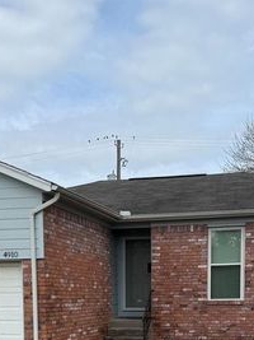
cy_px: 342
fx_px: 587
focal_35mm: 60
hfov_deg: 24.4
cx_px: 121
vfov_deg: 29.9
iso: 80
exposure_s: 1/4975
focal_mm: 6.76
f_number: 1.78
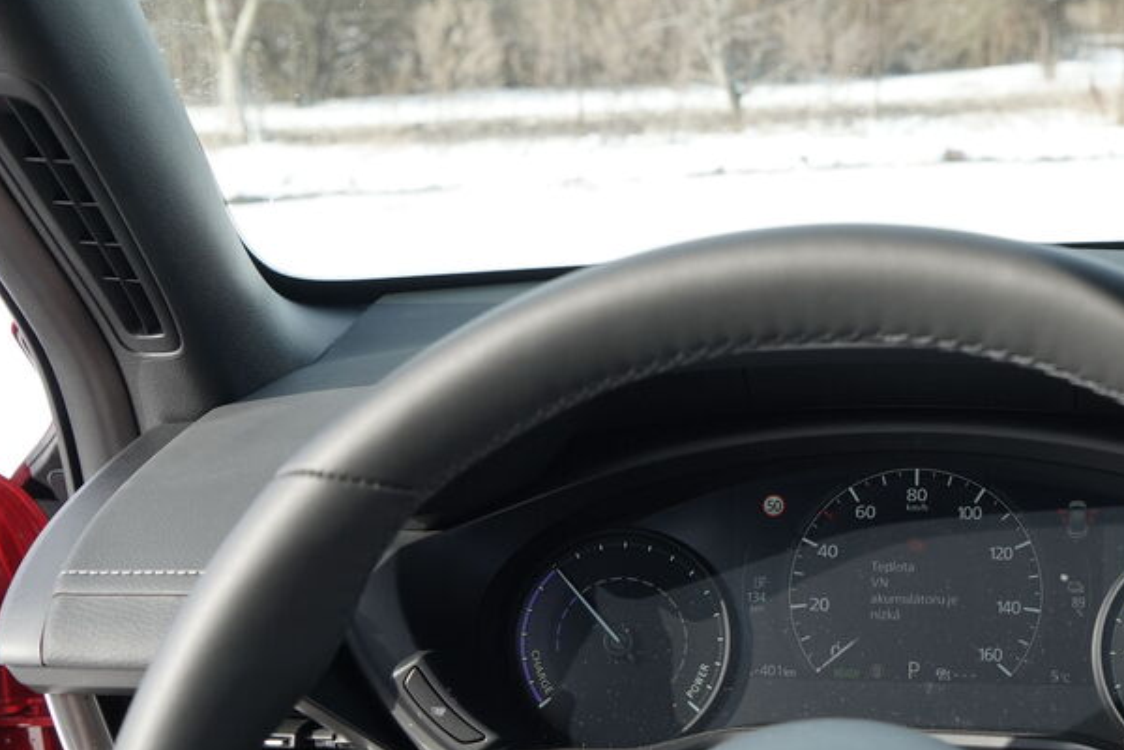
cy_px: 559
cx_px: 787
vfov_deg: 23.9
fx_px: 1748
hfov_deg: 35.1
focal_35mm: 56
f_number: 8
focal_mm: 35
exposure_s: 1/400
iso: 800
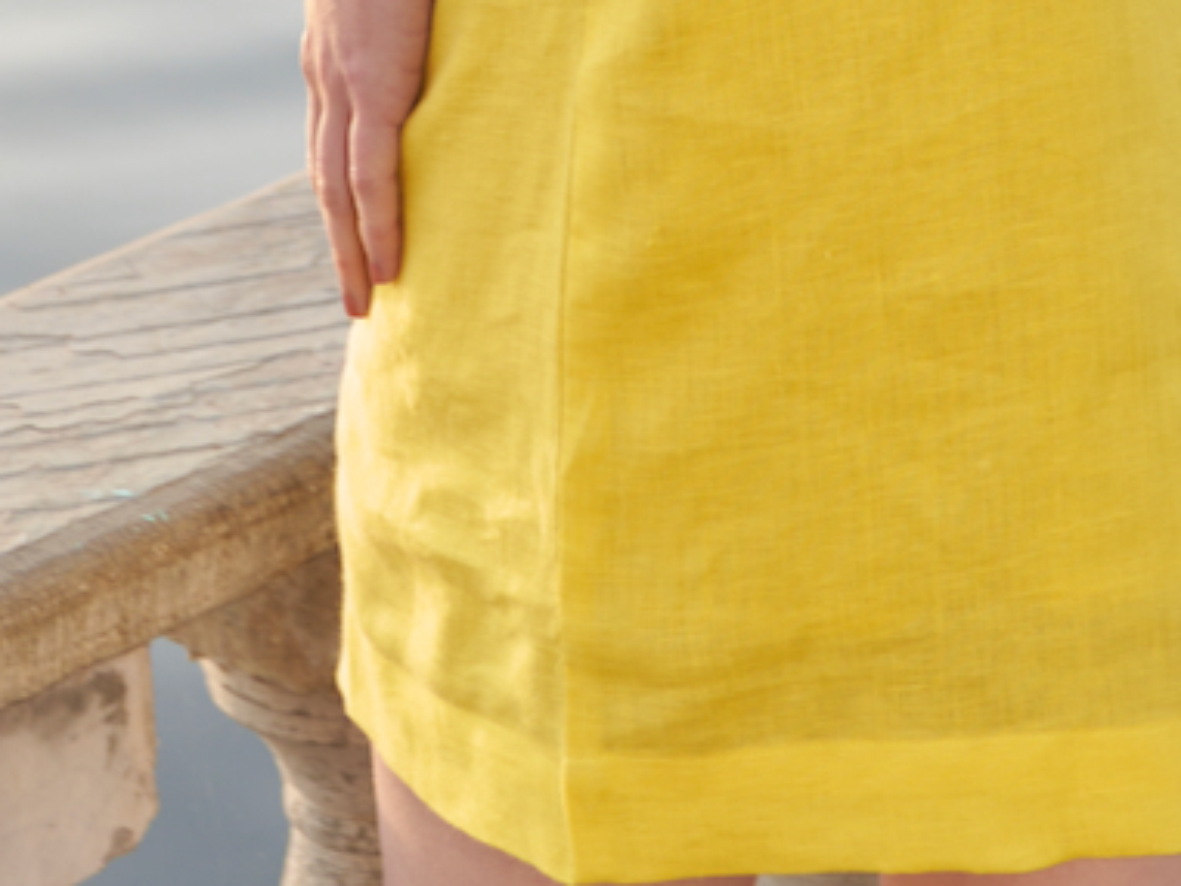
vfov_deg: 10.6
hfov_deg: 15.6
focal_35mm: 126
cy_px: -1002
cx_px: 739
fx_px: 4300
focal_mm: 25
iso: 50
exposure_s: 1/125
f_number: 2.8
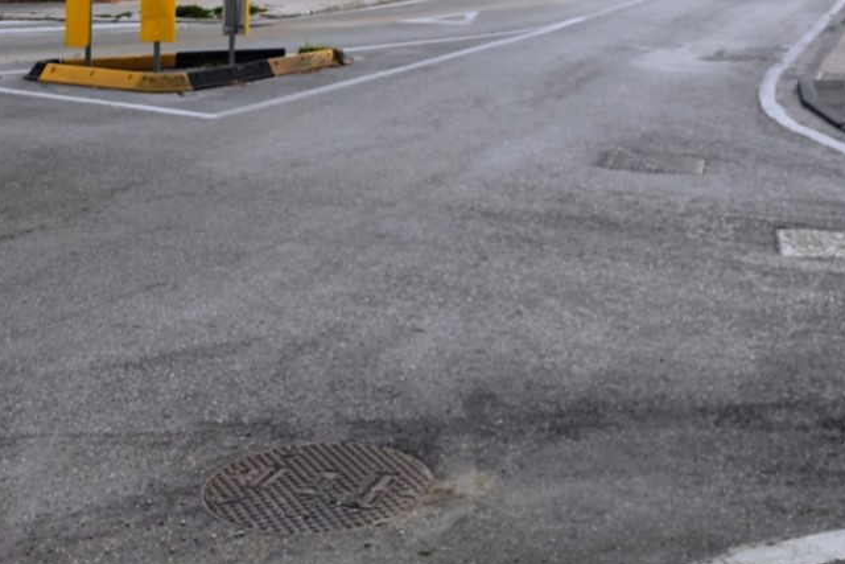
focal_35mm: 59
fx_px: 1385
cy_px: -169
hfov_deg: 33.0
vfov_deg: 20.9
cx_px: 677
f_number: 1.8
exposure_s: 1/609
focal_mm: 6.4
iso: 12
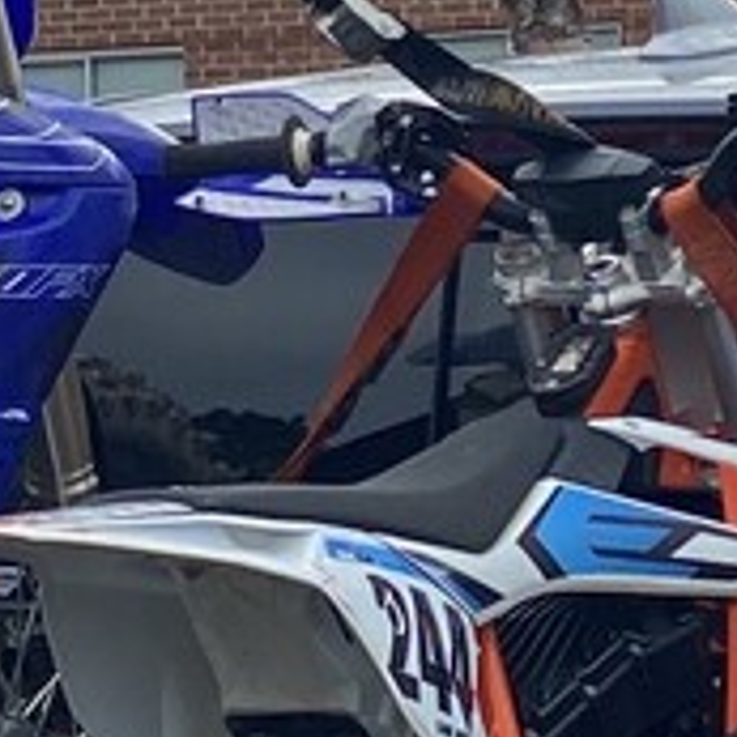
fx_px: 5131
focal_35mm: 213
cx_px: 379
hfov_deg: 8.2
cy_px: 43
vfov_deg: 8.2
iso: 32
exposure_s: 1/3401
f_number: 1.8
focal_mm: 4.25
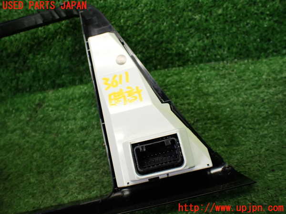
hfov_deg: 60.0
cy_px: 107
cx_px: 143
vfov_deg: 46.8
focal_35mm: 30
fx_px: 248
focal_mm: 5.4
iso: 320
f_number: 2.3
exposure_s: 1/125
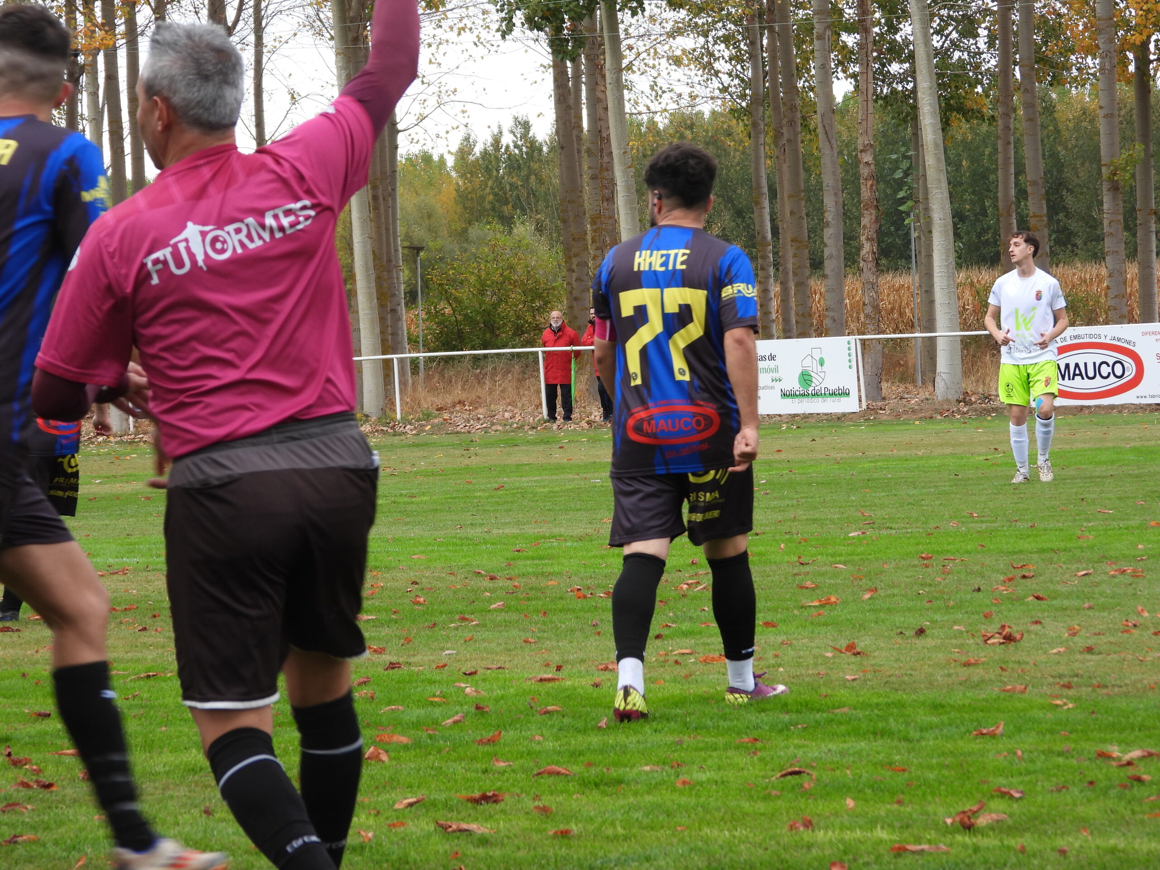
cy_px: 435
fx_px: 5194
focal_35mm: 155
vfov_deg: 9.6
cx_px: 580
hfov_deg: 12.7
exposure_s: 1/125
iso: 100
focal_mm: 27.9
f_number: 4
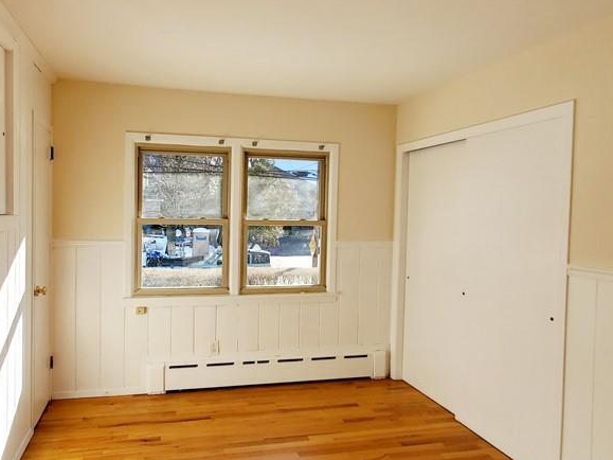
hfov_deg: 72.8
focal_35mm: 23
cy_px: 216
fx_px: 407
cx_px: 232
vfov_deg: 58.8
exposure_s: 1/171
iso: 50
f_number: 2.2
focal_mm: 1.8
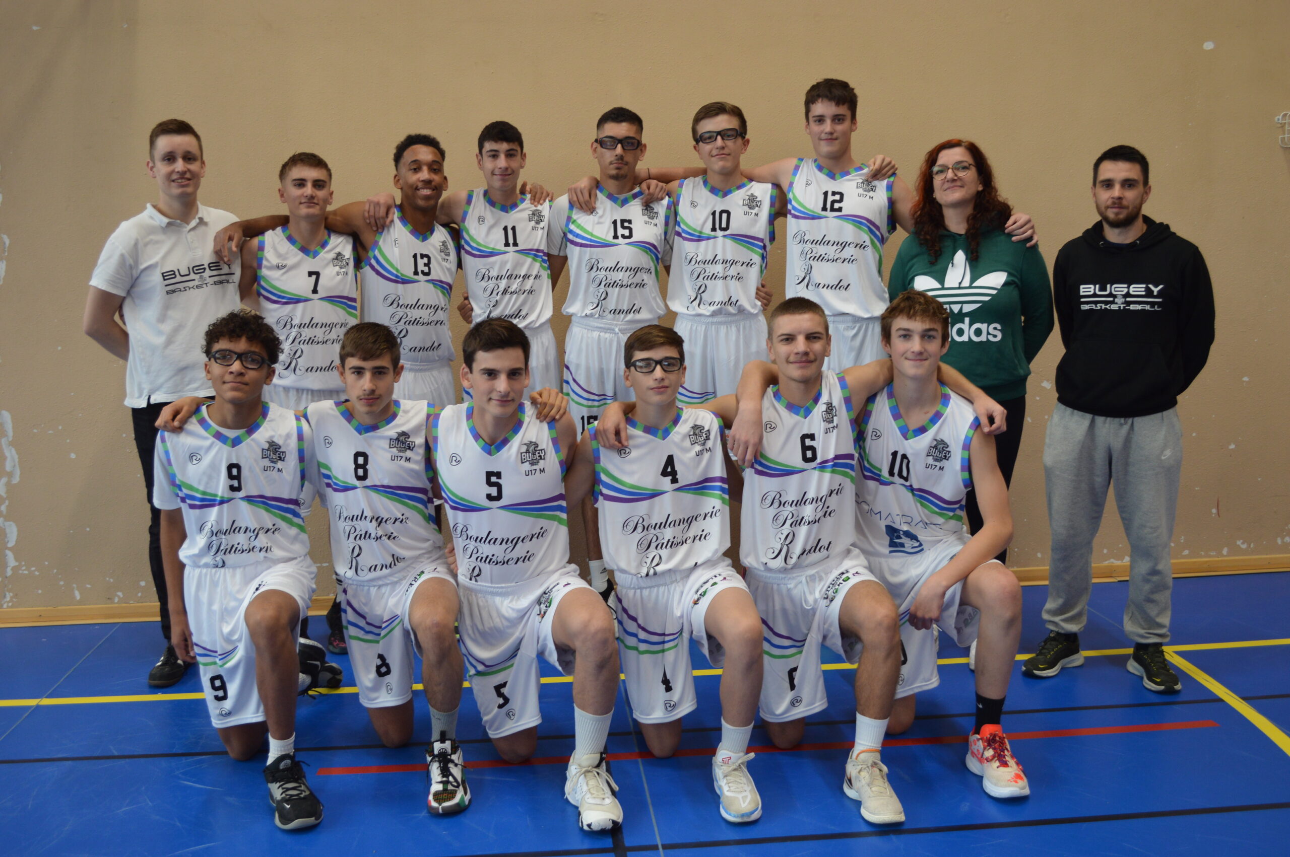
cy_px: 428
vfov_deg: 39.9
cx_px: 645
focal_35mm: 33
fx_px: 1181
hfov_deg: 57.3
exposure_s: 1/80
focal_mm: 22
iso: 400
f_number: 4.5
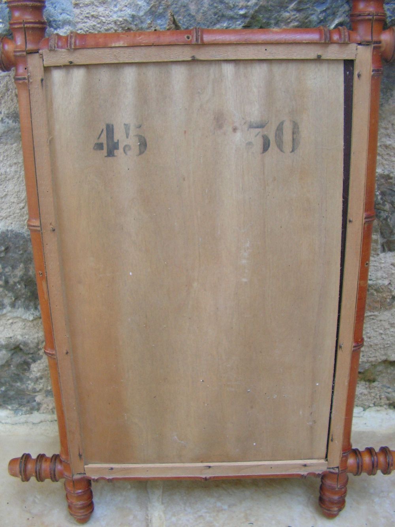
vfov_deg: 51.4
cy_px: 264
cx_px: 198
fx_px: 548
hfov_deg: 39.7
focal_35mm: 36
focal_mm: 6
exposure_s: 1/40
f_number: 3.2
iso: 125
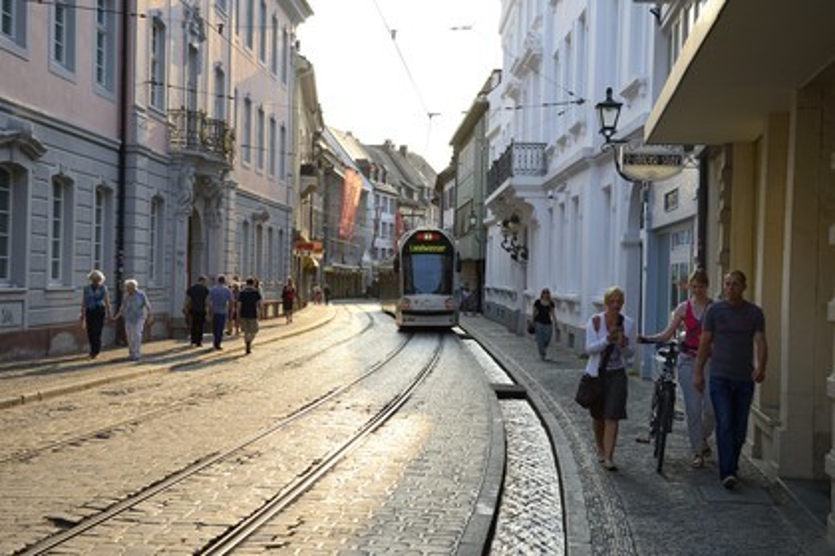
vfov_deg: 24.6
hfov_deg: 36.2
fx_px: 1276
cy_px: 278
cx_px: 418
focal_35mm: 55
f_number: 4.5
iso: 200
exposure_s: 1/320
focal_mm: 55
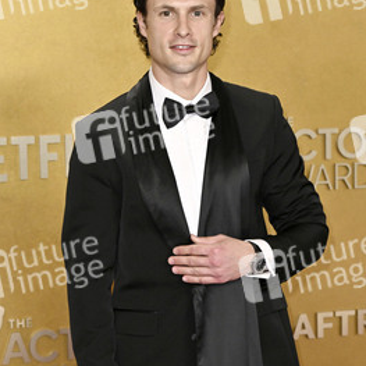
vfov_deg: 16.4
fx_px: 1268
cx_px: 184
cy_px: 200
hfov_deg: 16.4
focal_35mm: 106
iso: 2500
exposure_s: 1/320
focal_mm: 82
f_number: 5.6
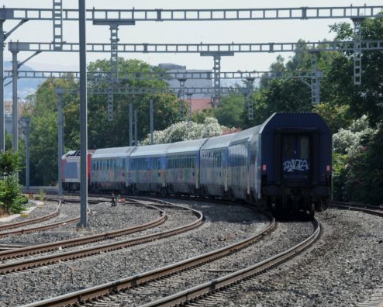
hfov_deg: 7.6
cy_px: 159
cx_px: 191
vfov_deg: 6.1
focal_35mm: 255
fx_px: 2893
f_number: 20
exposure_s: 1/200
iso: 800
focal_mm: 210
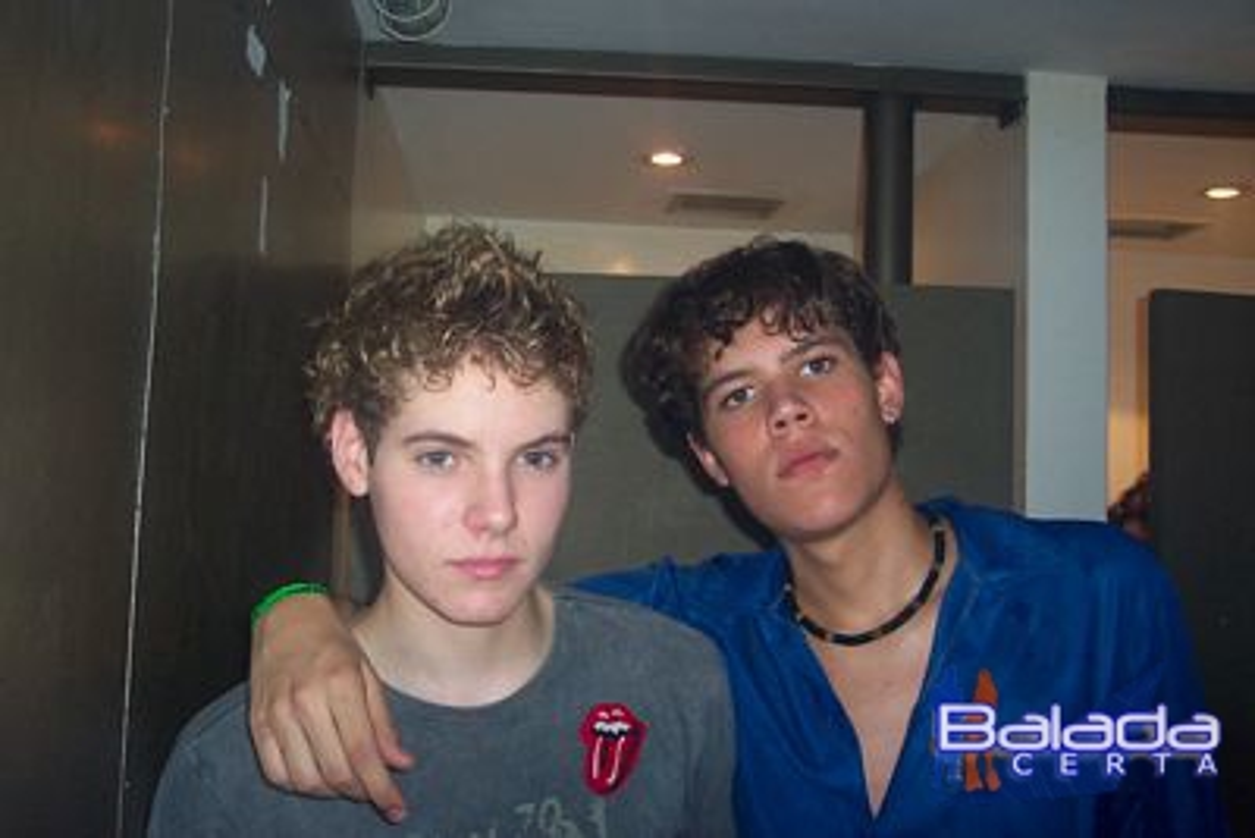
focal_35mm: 38
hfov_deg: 50.7
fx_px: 1325
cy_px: 419
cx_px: 628
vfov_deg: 35.1
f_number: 2.8
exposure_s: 1/30
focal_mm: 8
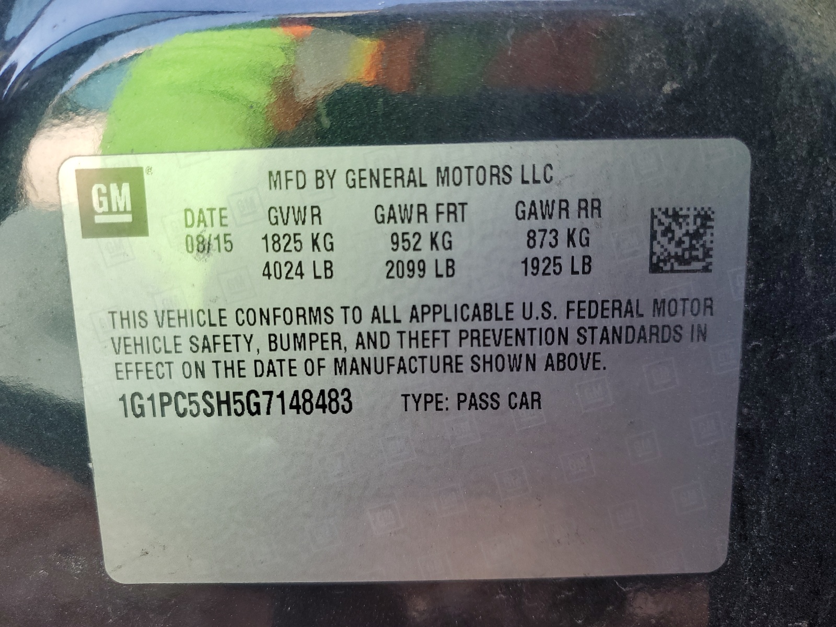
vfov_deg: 53.1
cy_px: 314
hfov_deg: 67.3
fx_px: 628
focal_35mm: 26
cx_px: 418
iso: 63
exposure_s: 1/120
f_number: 1.5
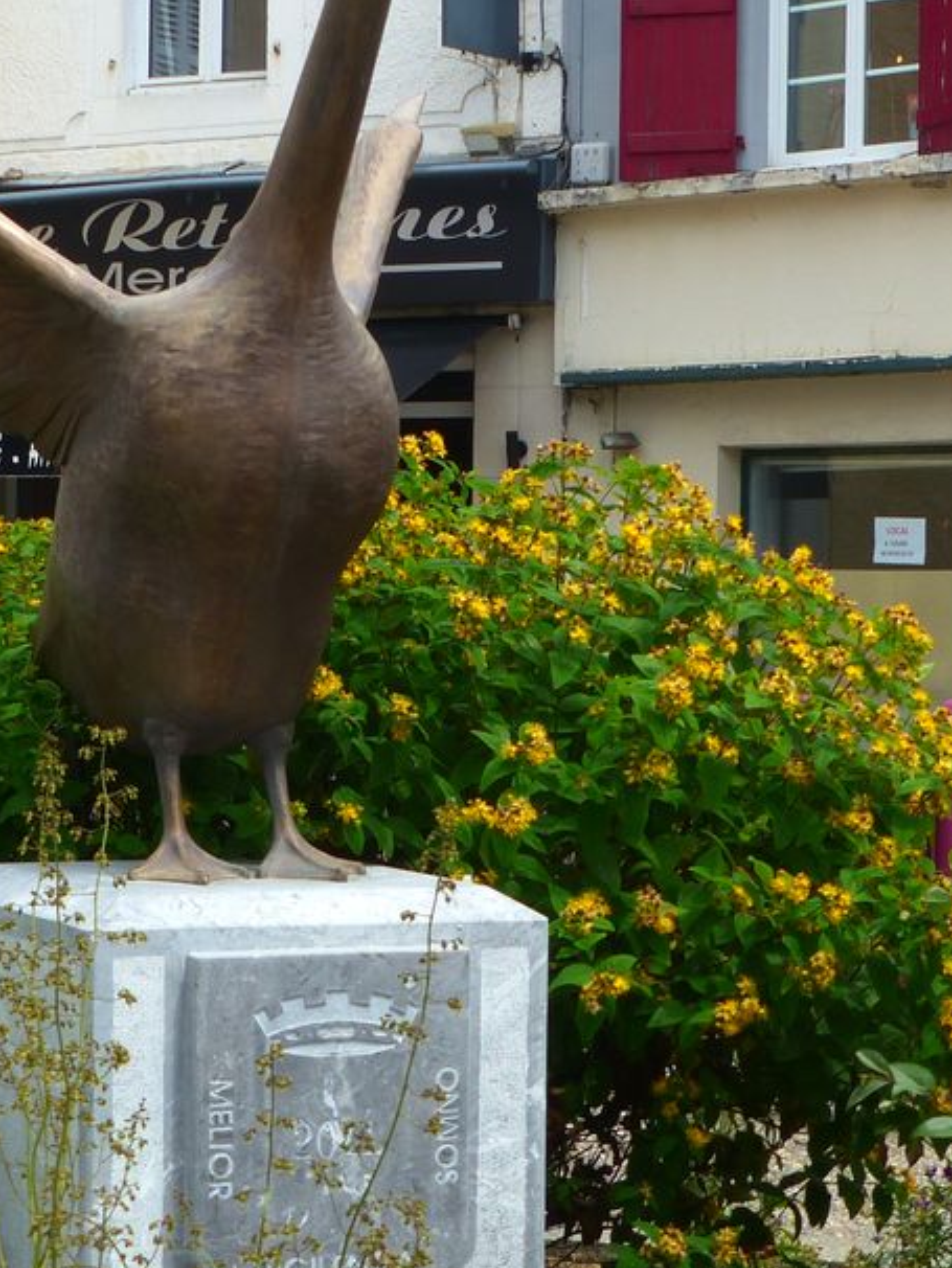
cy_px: 624
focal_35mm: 95
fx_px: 3481
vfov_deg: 20.6
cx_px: 247
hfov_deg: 15.5
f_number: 4
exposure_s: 1/500
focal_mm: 7.1
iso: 100
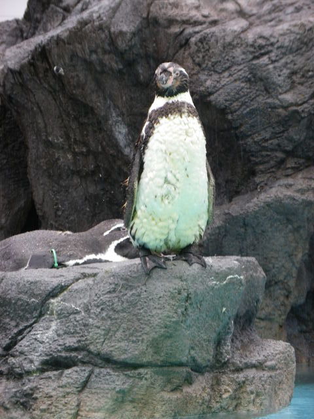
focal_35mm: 217
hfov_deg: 6.8
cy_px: 210
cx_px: 157
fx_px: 2625
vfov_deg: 9.1
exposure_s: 1/125
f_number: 5.3
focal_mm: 38.9
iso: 160
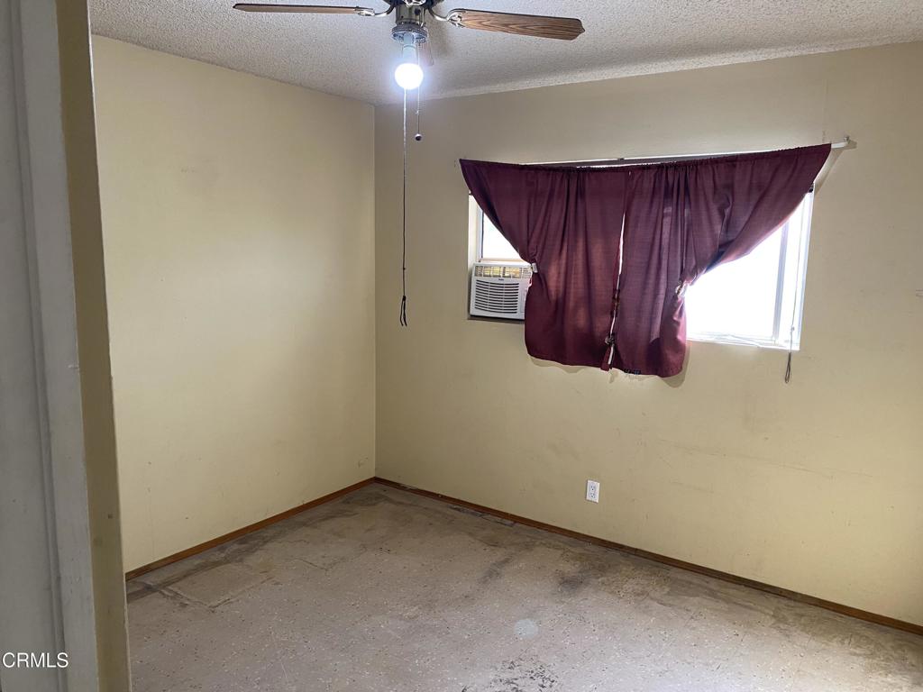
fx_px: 693
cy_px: 346
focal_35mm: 26
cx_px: 462
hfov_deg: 67.3
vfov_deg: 53.1
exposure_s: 1/60
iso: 160
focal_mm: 4.25
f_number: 1.8
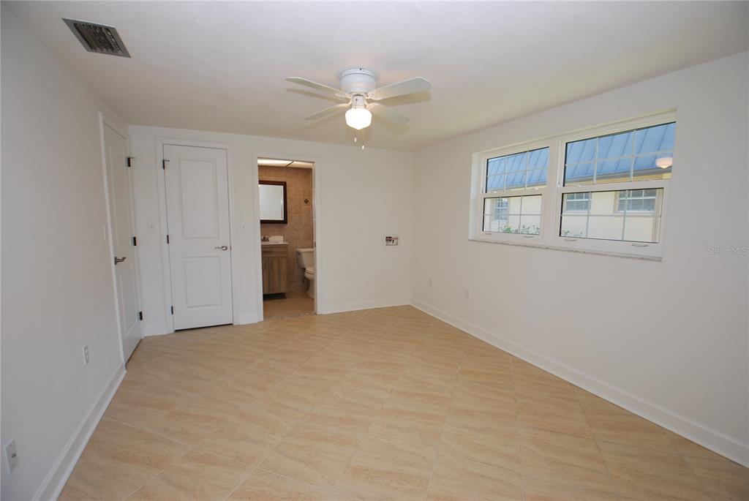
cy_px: 250
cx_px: 374
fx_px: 312
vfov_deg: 77.5
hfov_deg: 100.3
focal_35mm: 15
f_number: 3.5
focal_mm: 10
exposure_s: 1/60
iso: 100
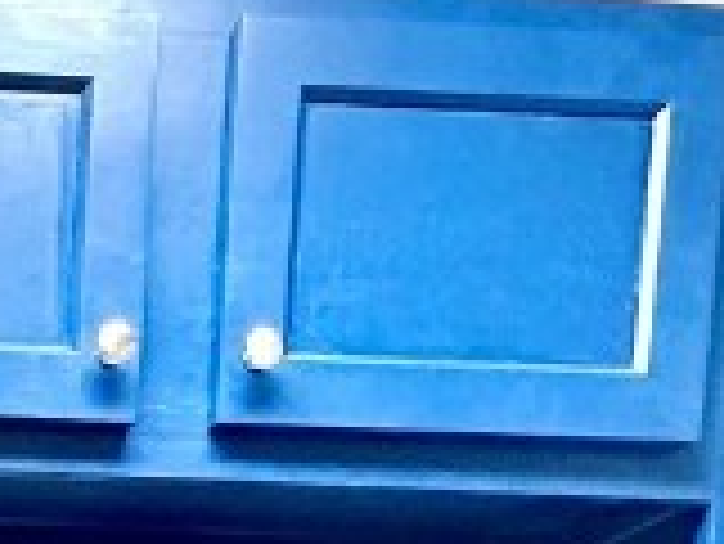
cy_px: 1209
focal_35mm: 89
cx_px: -373
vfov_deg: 13.3
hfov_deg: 19.2
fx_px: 1863
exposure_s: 1/120
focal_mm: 2.22
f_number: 2.2
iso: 250
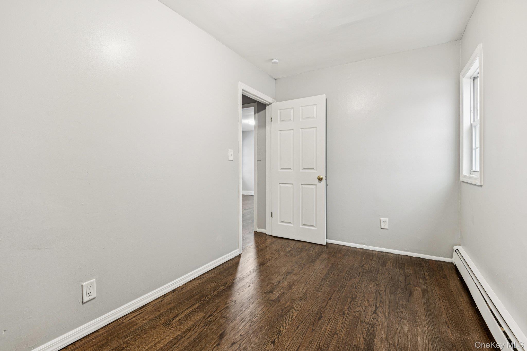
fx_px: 234
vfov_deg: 73.7
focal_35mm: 16
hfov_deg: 96.7
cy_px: 176
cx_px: 264
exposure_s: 1/6
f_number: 8
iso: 400
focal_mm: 16
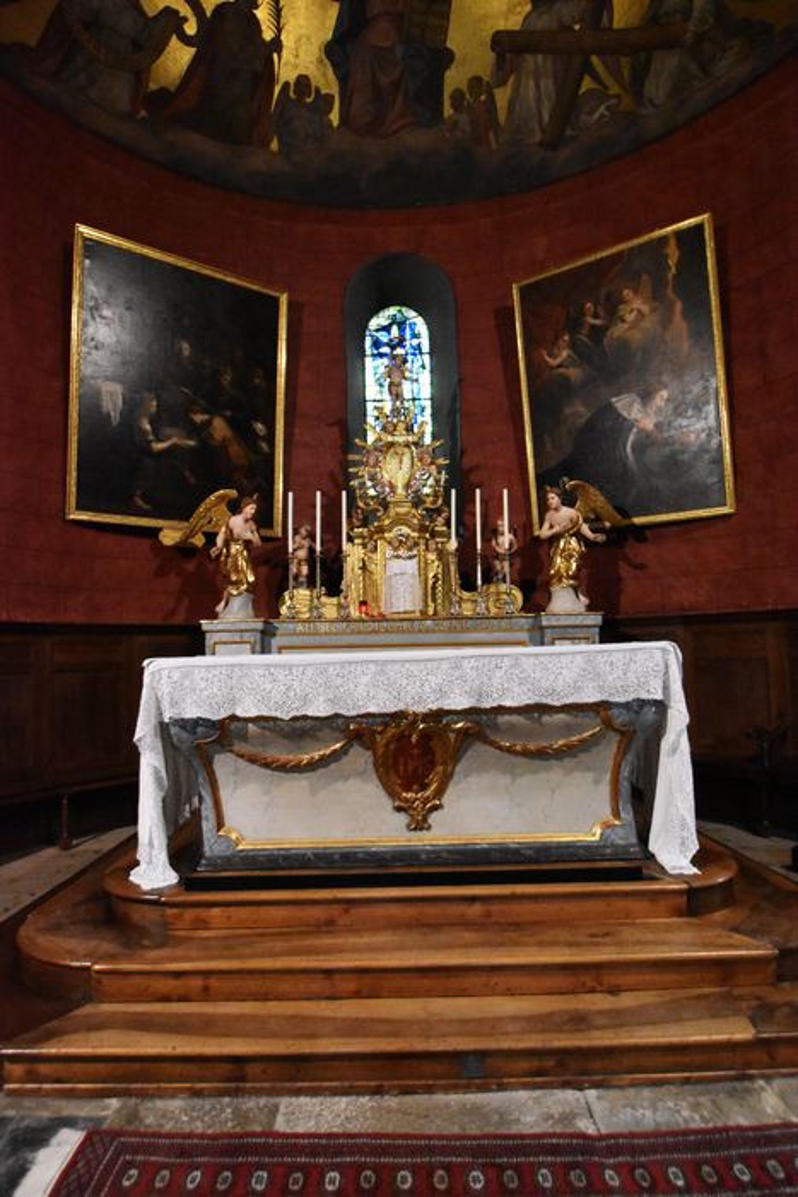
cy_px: 598
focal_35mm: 21
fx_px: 698
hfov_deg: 59.5
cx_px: 399
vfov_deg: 81.2
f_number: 3.8
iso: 8000
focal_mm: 14
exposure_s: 1/60
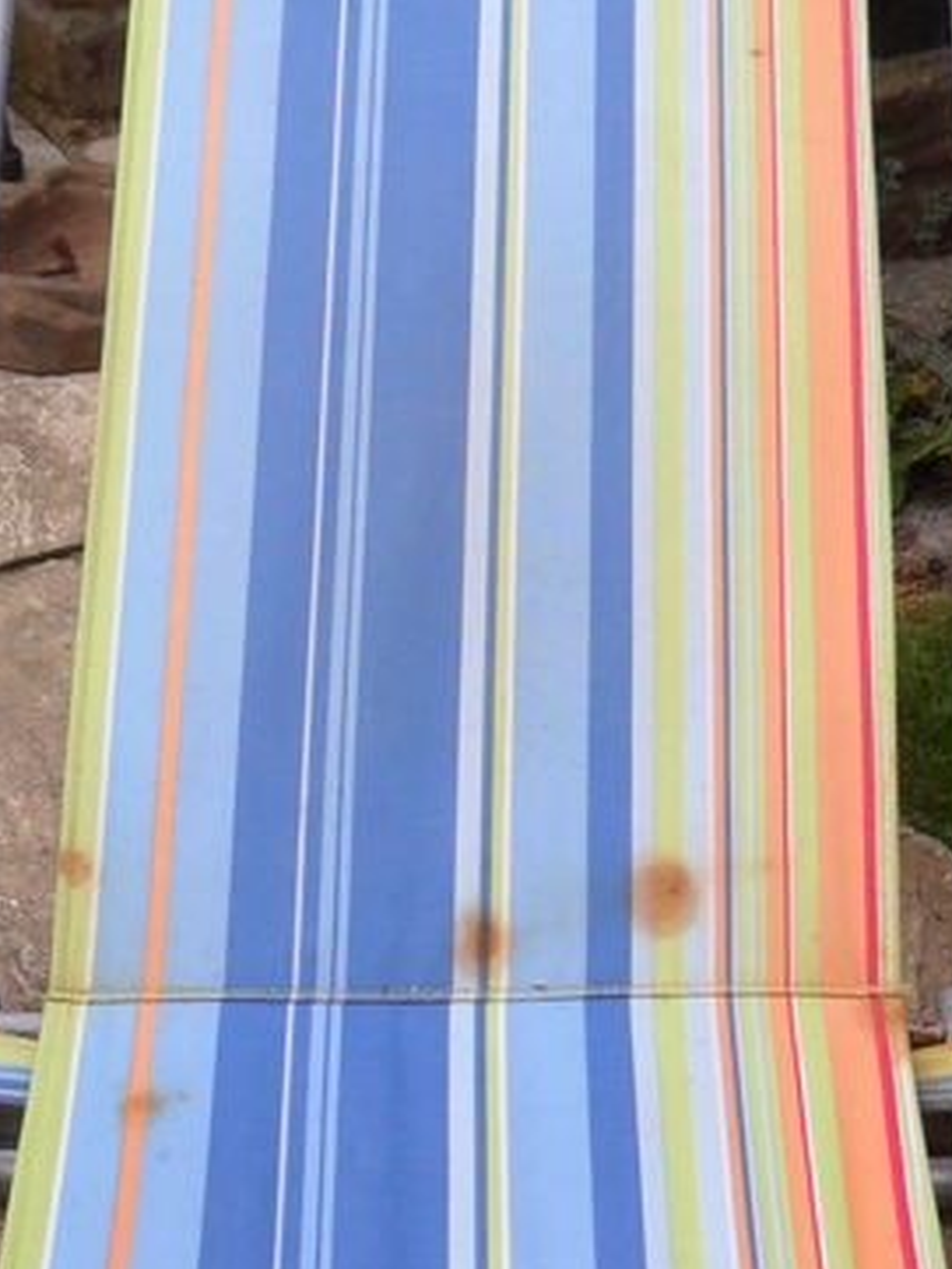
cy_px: 794
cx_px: 516
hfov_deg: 15.3
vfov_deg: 20.2
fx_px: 3555
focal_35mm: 97
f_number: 3
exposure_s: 1/350
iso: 80
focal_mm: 6.3
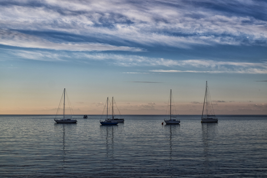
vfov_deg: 20.0
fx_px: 504
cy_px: 89
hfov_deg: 29.7
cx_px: 134
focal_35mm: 68
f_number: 5.6
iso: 200
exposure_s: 1/480
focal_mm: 45.2
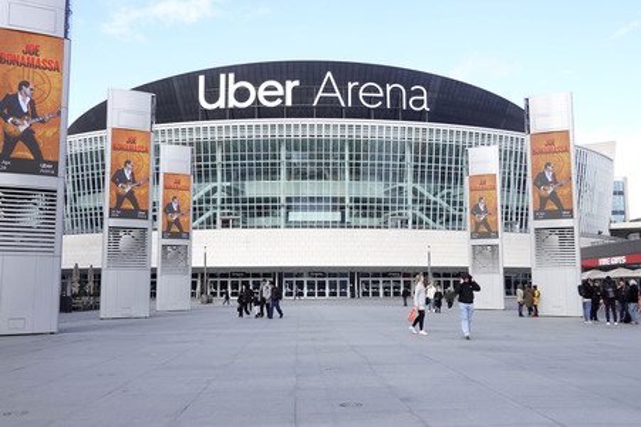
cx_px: 320
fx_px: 641
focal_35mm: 36
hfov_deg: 53.2
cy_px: 214
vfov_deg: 36.8
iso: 125
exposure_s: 1/200
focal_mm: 13.29
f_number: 5
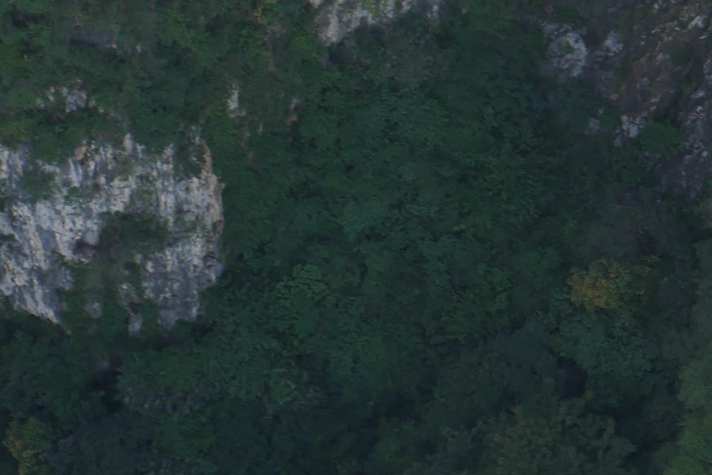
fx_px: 3579
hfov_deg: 11.1
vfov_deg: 7.5
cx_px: 894
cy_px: -160
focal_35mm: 181
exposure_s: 1/100
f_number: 5.3
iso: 200
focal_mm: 25
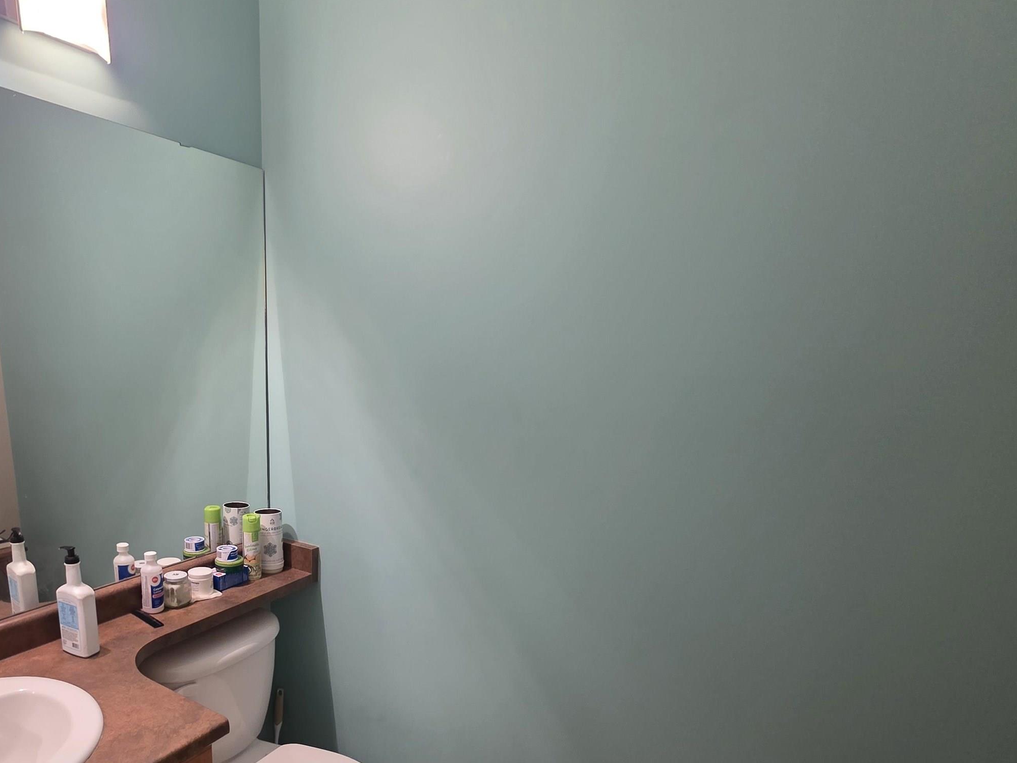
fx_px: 588
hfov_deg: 77.1
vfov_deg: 63.8
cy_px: 527
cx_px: 284
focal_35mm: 20
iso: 160
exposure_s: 1/60
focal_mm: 2.2
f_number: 1.9
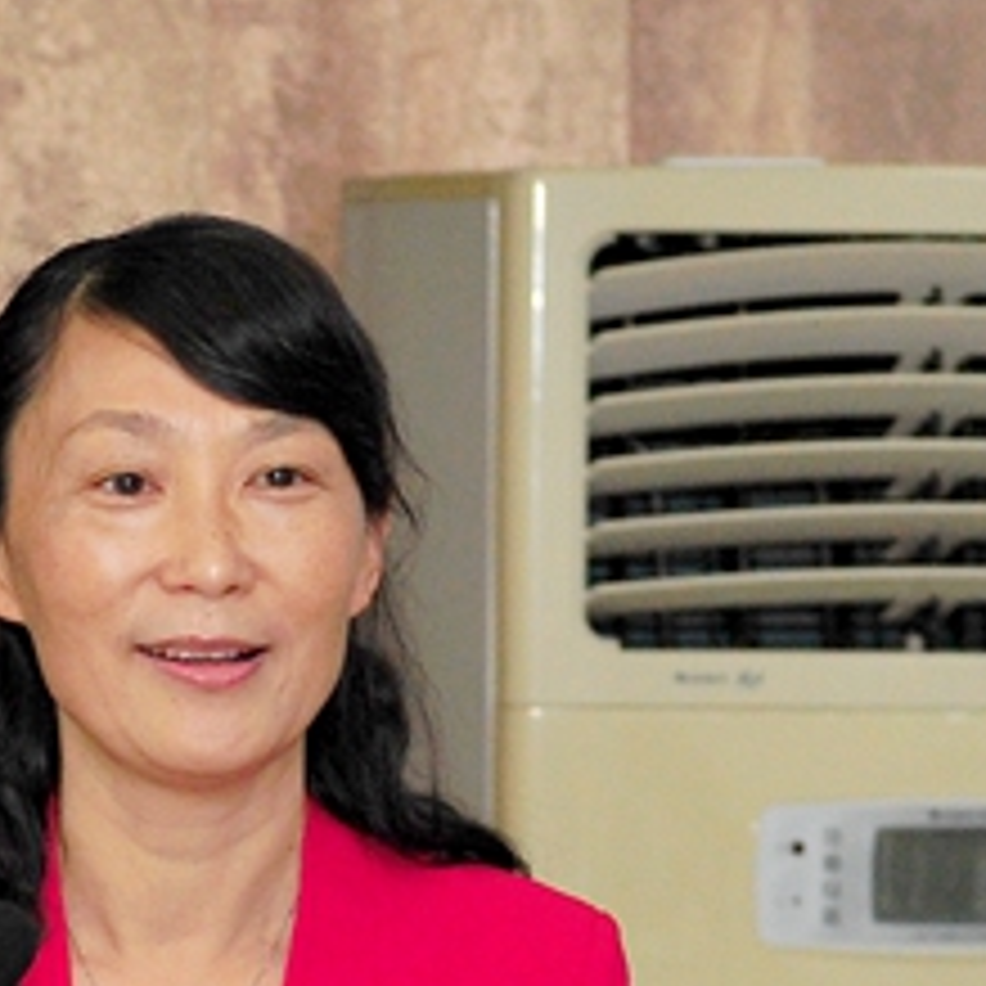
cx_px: 131
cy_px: 824
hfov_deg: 10.7
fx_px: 5253
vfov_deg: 10.7
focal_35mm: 163
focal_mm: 70
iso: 800
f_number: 3.5
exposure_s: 1/125
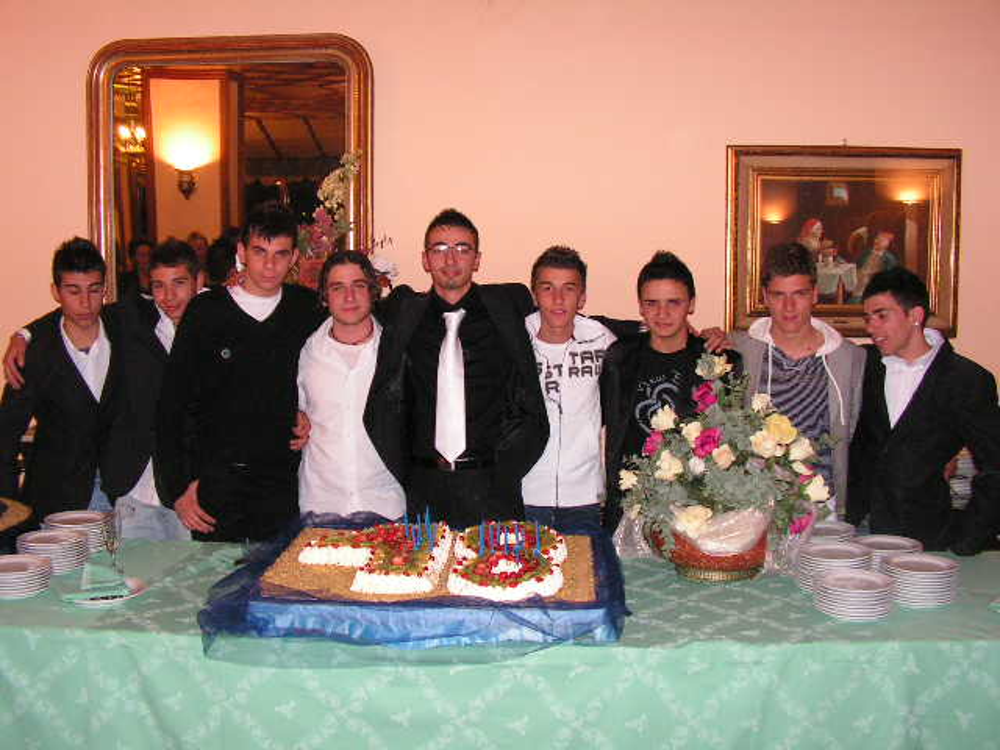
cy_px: 375
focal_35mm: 36
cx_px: 500
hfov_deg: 51.4
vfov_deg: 39.7
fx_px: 1040
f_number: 3.2
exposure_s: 1/40
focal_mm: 6
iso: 200
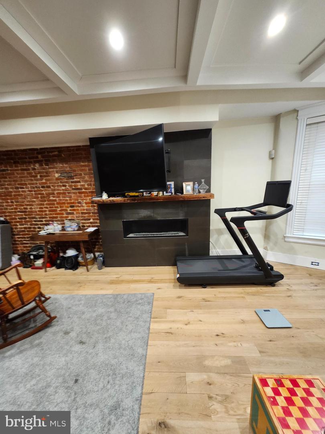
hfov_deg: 89.9
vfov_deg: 106.2
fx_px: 163
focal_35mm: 13
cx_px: 162
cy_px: 217
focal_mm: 1.74
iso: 400
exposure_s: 1/30
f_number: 2.2
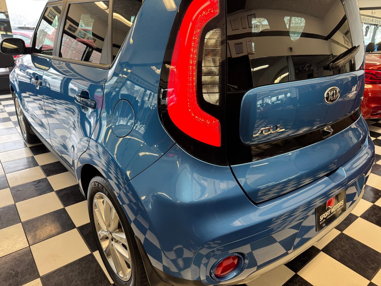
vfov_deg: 56.8
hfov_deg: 71.6
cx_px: 190
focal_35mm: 24
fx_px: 264
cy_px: 143
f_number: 1.78
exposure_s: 1/61
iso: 160
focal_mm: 6.76
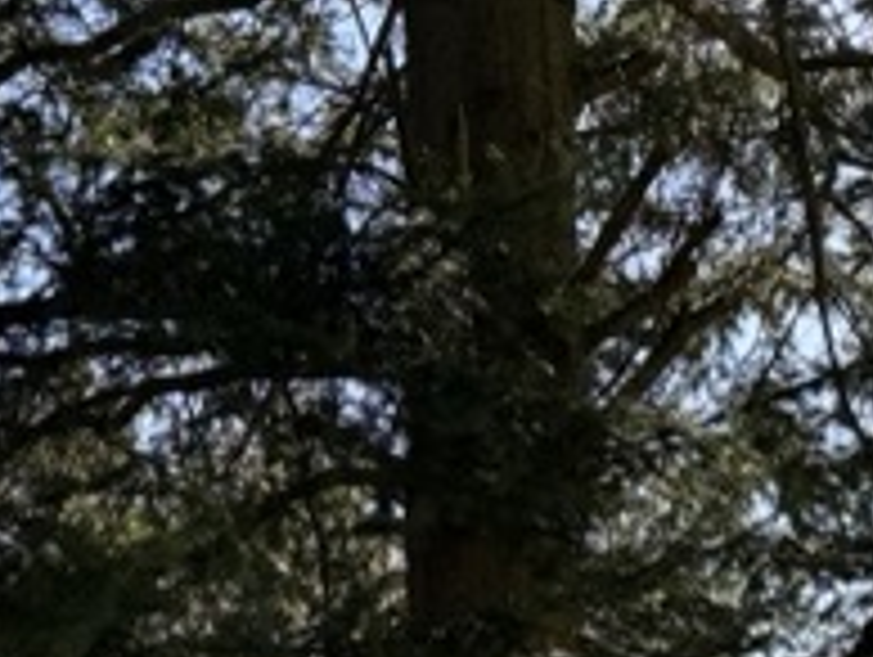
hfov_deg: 24.5
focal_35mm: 79
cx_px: 270
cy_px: 1004
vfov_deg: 16.9
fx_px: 1995
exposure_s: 1/773
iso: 80
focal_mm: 6.76
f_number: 1.78
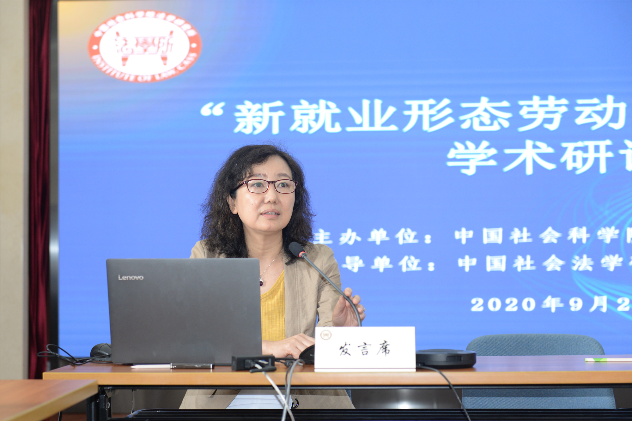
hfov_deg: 28.8
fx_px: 1229
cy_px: 210
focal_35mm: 70
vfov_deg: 19.5
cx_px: 316
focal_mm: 70
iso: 800
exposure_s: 1/125
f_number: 3.5
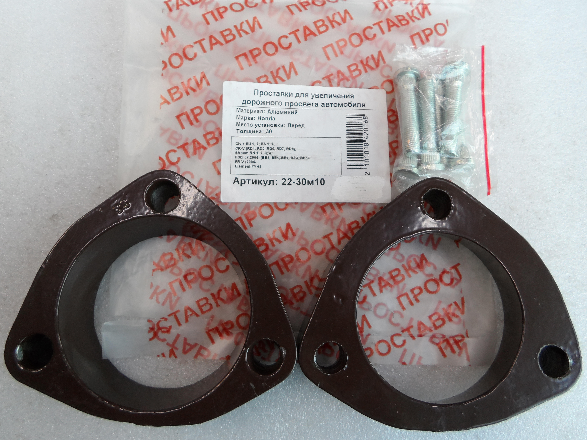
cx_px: 294
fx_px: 424
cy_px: 220
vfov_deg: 54.9
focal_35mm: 25
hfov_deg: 69.4
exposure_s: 1/45
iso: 80
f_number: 2.5
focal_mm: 4.5
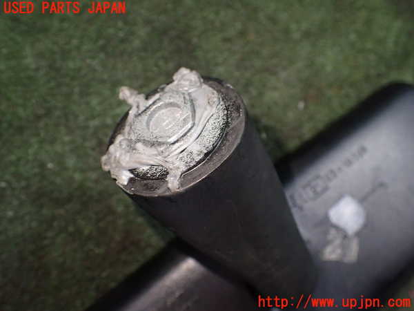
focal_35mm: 30
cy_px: 156
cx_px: 207
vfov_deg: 46.8
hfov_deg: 60.0
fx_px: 359
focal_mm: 5.4
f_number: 2.3
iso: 640
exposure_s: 1/125
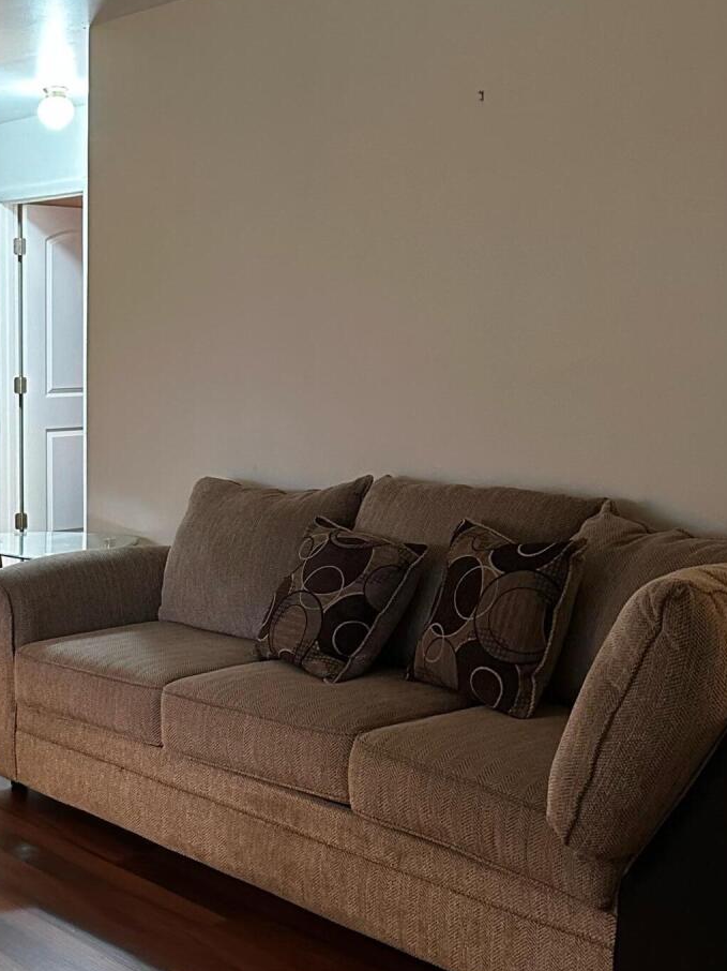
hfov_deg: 26.5
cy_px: 476
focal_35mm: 53
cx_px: 54
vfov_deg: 36.2
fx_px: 1485
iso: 640
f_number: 1.78
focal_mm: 6.86
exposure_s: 1/40
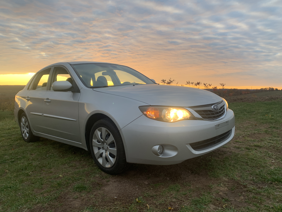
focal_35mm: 26
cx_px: 141
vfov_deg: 53.1
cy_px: 106
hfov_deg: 67.3
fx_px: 212
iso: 25
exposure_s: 1/121
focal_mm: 4.25
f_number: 1.8
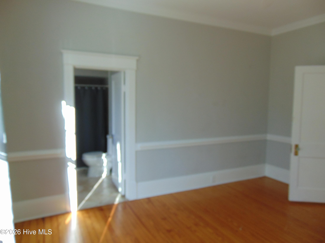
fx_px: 235
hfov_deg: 69.4
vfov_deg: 54.9
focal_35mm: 25
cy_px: 122
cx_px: 162
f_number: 3
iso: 80
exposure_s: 1/50
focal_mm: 4.5
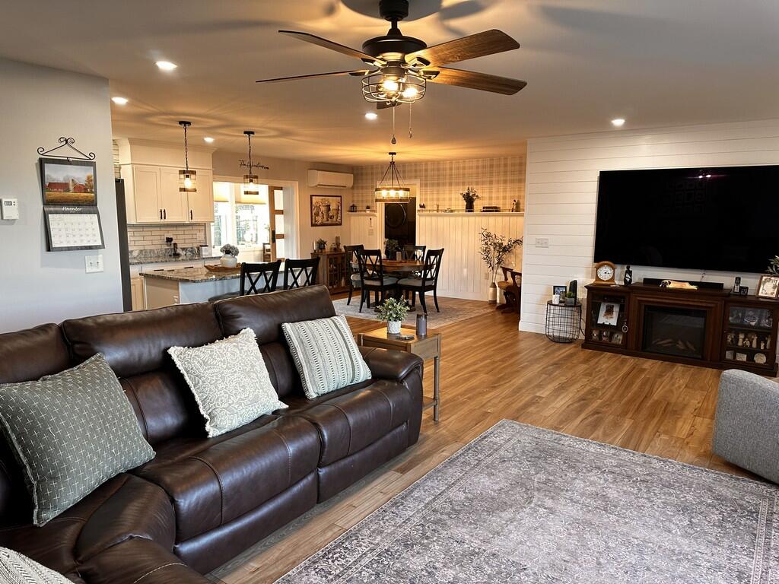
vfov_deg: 56.8
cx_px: 390
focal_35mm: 24
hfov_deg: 71.6
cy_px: 292
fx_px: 540
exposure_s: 1/60
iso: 160
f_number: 1.78
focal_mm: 6.86
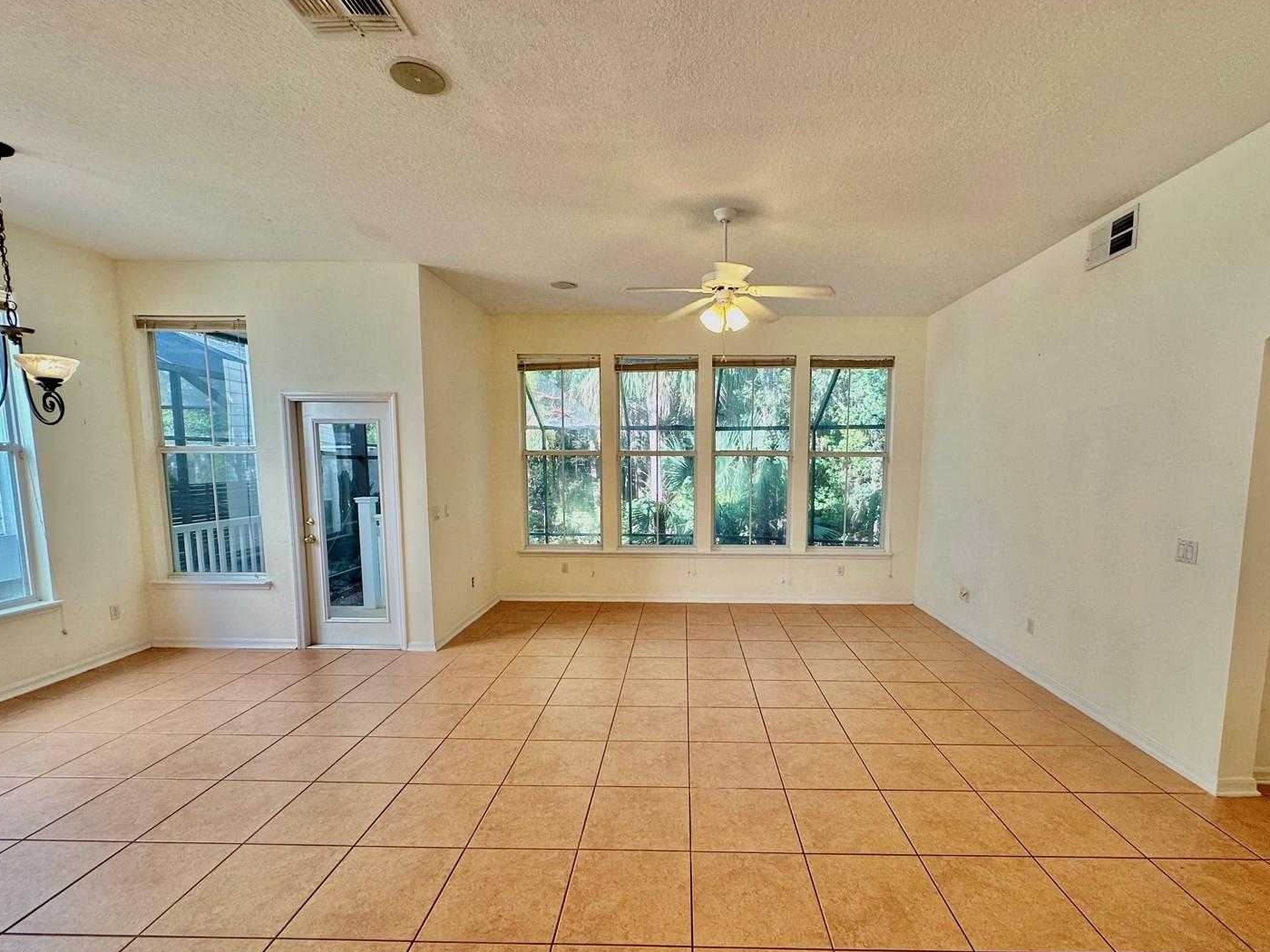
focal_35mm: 16
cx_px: 676
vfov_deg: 77.9
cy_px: 520
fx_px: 587
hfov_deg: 94.4
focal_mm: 2.22
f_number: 2.2
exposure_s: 1/120
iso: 125
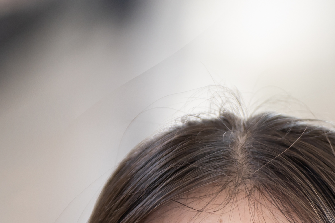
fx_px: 4847
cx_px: 217
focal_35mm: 521
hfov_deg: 4.0
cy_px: 497
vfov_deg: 2.6
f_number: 2.8
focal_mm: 111
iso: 320
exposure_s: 1/250
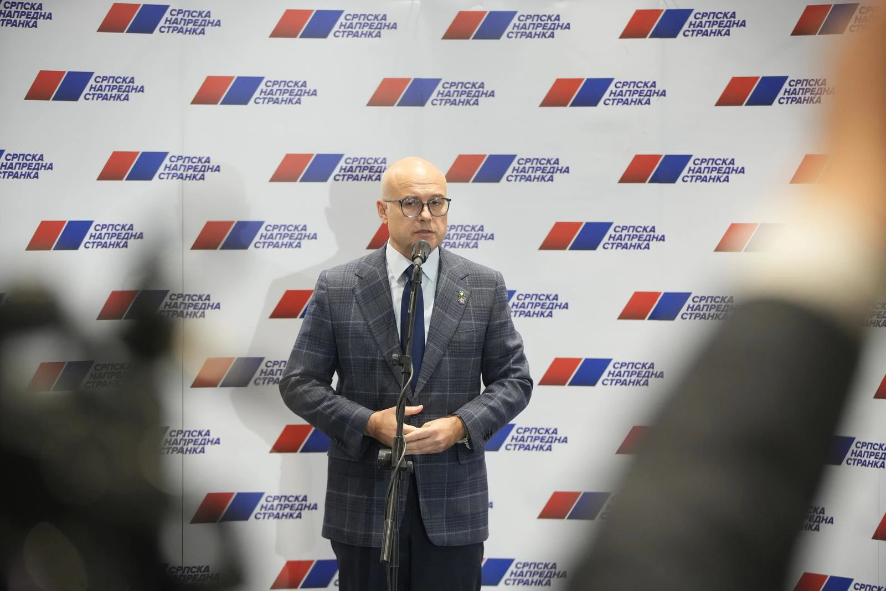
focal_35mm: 110
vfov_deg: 12.5
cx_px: 443
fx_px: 2707
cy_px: 296
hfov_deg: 18.6
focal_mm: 110
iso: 5000
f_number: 2.8
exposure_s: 1/400
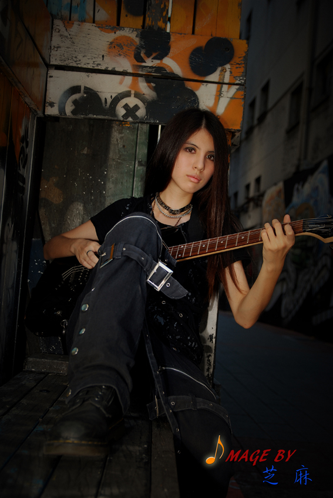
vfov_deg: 43.6
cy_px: 249
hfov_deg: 29.9
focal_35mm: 45
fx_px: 623
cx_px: 166
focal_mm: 30
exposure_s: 1/200
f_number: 3.2
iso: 160
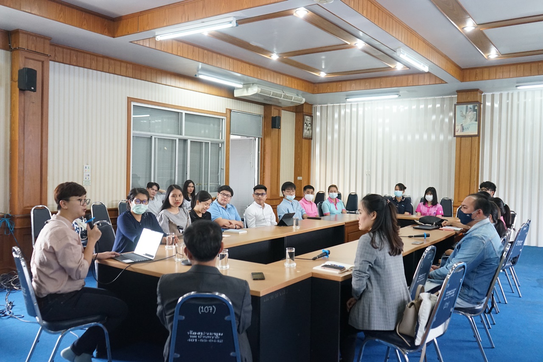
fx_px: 452
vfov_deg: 43.6
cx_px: 272
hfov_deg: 61.9
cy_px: 181
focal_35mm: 30
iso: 4000
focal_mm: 30
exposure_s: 1/160
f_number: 4
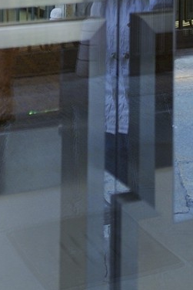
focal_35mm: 102
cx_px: 172
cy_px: -306
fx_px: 819
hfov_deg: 13.3
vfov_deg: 15.5
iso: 400
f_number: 4
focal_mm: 24
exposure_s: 1/200
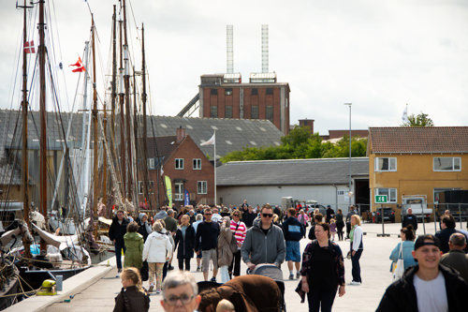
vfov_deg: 10.7
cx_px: 234
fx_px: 1657
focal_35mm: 128
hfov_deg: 16.1
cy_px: 156
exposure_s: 1/1000
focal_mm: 85
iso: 100
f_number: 5.6
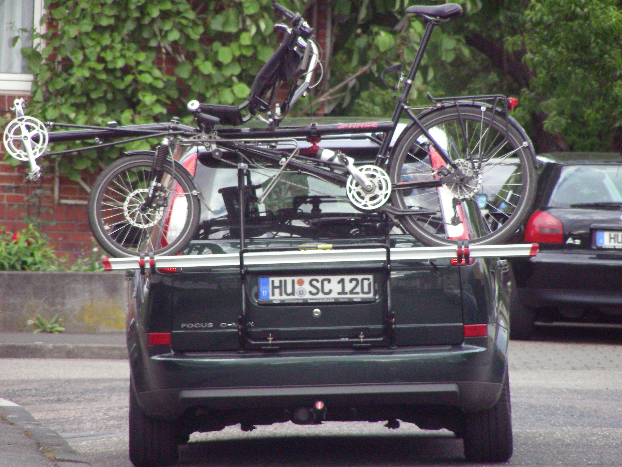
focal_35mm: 380
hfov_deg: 5.2
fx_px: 6828
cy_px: 234
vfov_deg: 3.9
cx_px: 311
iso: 400
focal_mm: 63.3
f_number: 4
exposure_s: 1/363
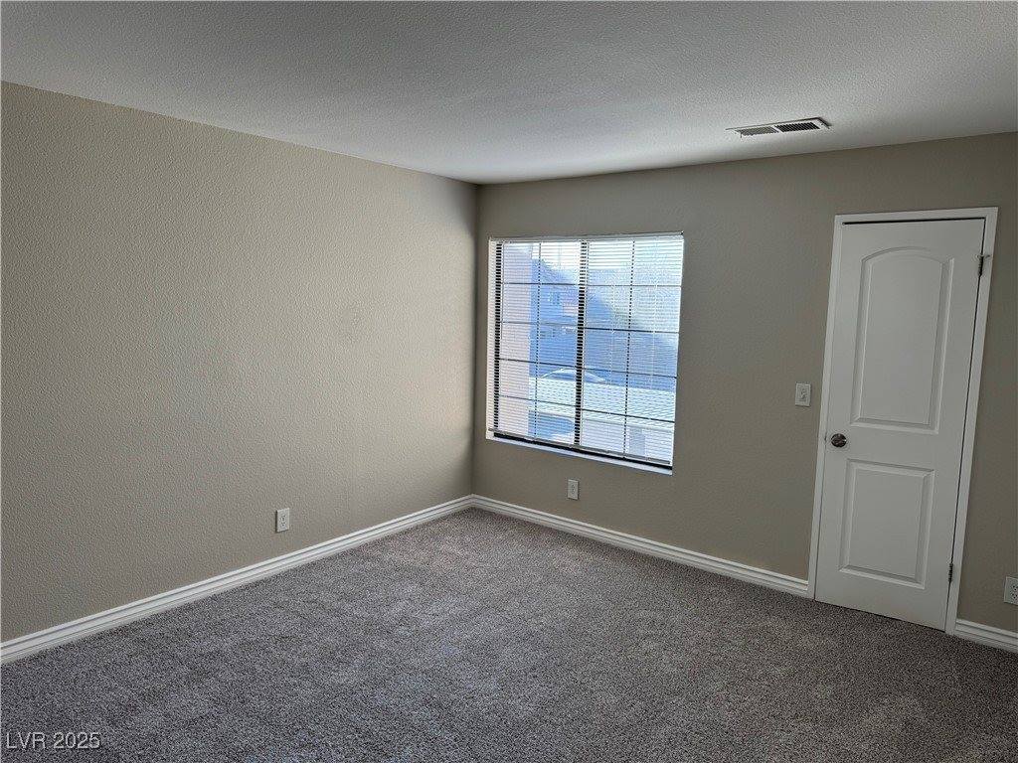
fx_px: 706
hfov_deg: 71.6
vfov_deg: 56.8
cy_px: 382
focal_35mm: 24
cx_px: 509
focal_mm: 6.76
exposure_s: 1/202
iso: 80
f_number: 1.78
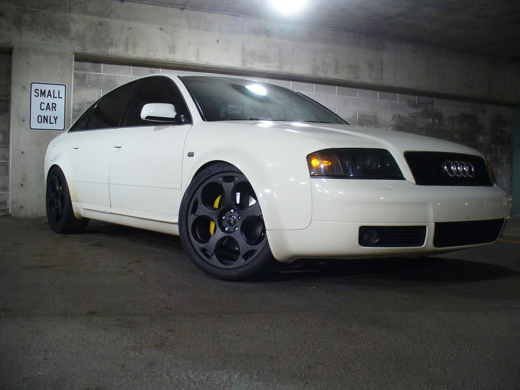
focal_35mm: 37
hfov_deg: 50.1
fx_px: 556
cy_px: 195
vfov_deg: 38.7
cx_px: 260
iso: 200
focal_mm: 6.1
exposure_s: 1/13
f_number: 2.8
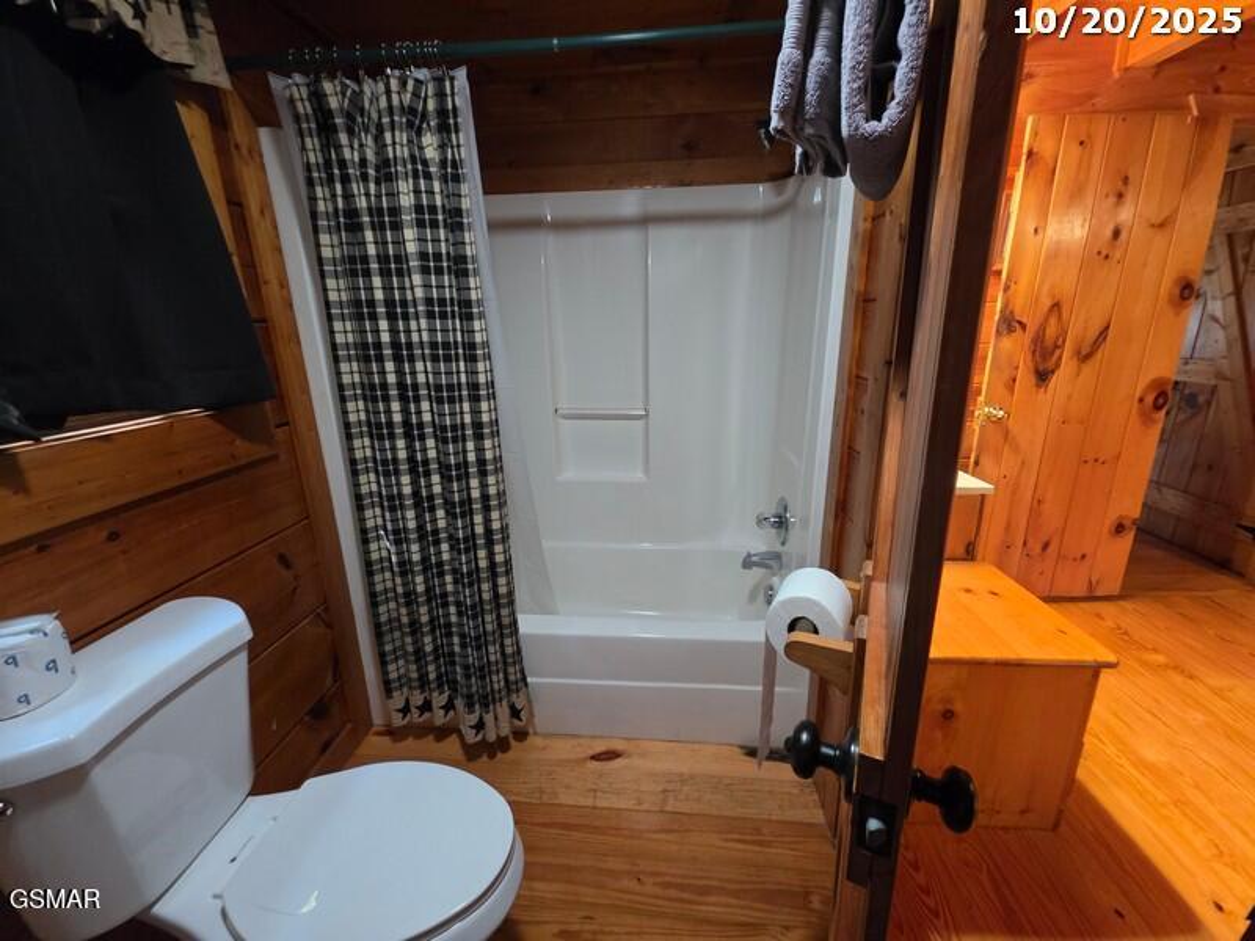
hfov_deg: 106.2
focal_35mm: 13
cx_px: 628
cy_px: 470
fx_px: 471
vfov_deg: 89.9
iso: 500
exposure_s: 1/60
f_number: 1.9
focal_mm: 2.2
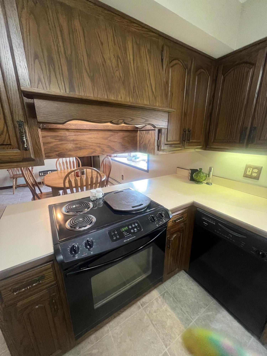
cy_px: 178
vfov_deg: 106.2
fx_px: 134
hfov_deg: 89.9
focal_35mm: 13
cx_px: 134
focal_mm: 1.57
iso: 400
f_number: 1.8
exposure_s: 1/60
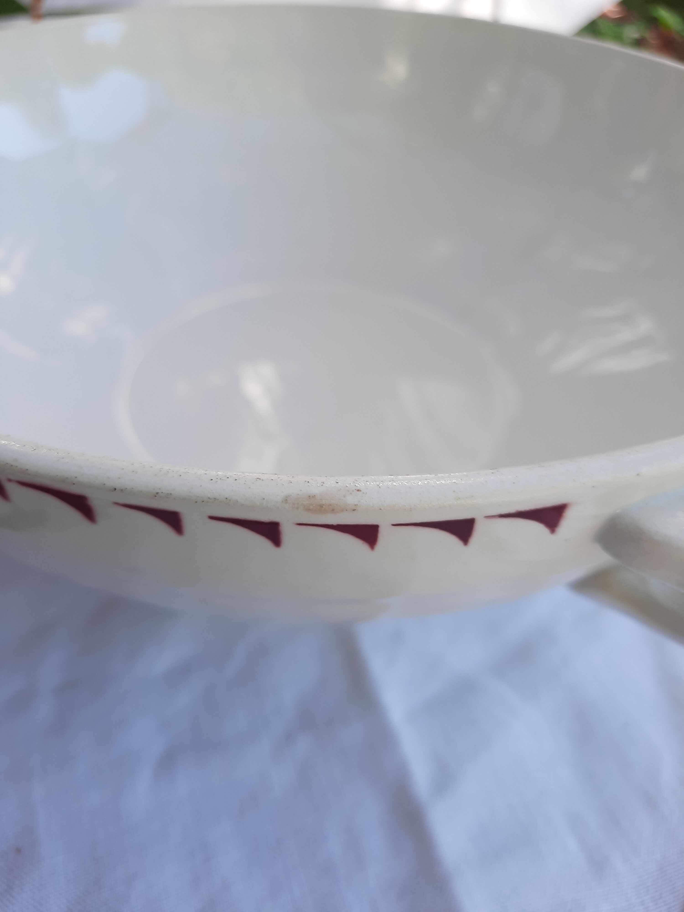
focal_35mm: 25
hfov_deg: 54.9
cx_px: 342
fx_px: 659
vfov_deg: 69.4
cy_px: 456
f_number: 2
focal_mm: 4.6
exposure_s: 1/100
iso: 32
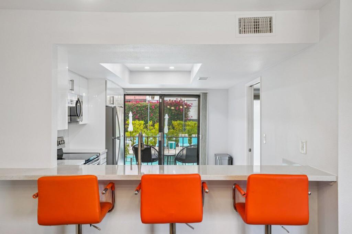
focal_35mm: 30
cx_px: 176
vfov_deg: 43.6
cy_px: 117
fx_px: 293
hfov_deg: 61.9
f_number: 8
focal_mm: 30
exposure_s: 1/30
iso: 250
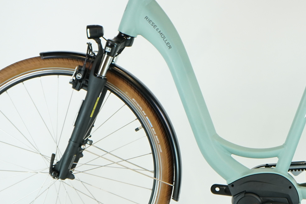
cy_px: 98
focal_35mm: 123
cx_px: 247
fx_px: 1045
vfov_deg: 11.1
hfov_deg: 16.5
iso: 1250
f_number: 5.6
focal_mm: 60
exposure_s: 1/200
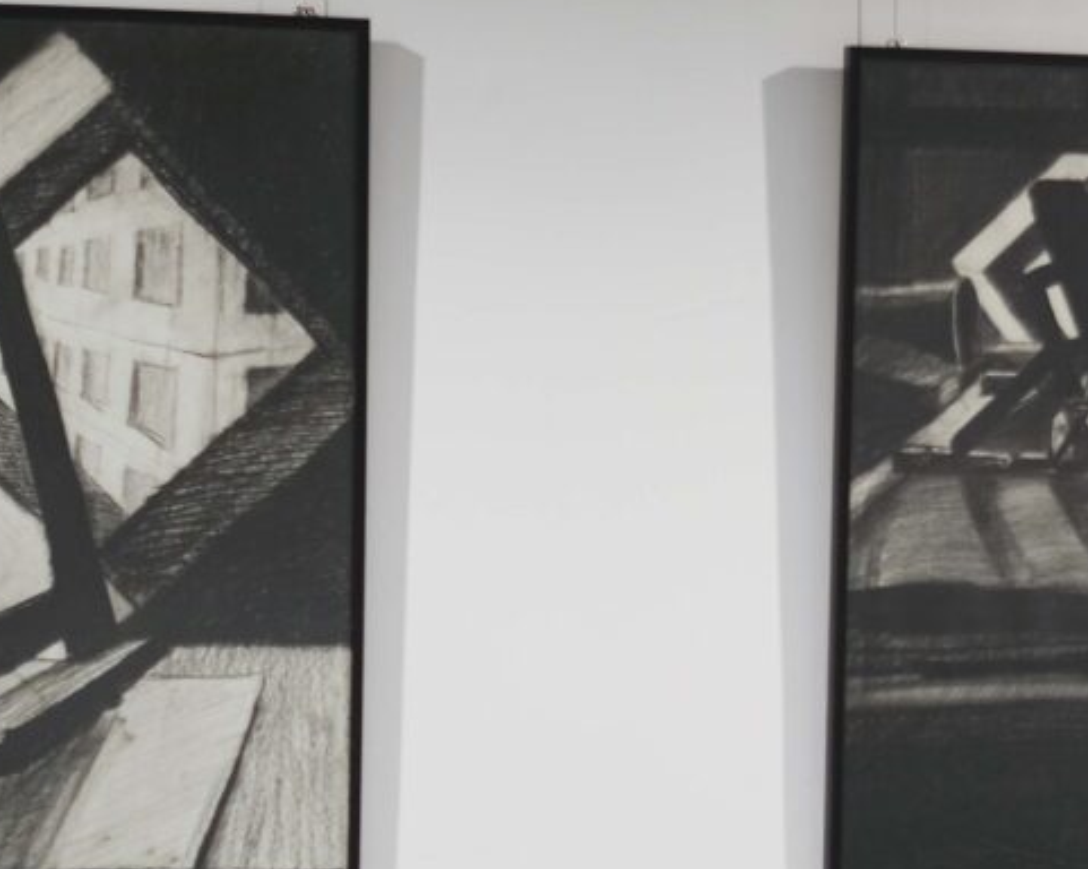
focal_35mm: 105
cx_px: 1088
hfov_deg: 17.9
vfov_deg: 14.5
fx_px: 3378
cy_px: 738
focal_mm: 23
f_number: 1.4
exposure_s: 1/500
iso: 160
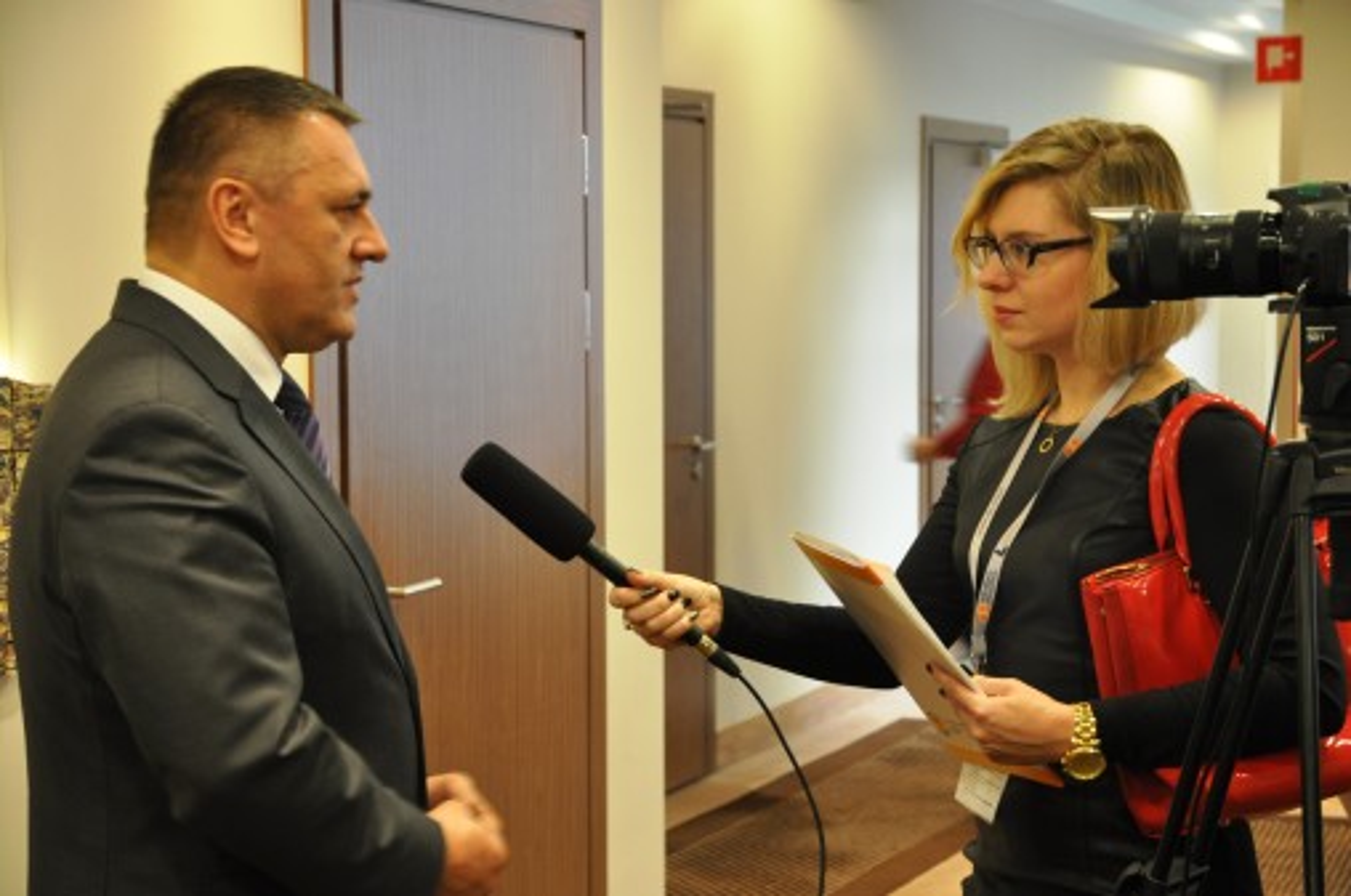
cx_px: 676
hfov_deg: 26.0
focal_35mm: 78
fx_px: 2923
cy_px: 448
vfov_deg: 17.4
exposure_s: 1/13
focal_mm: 52
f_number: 5
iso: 800
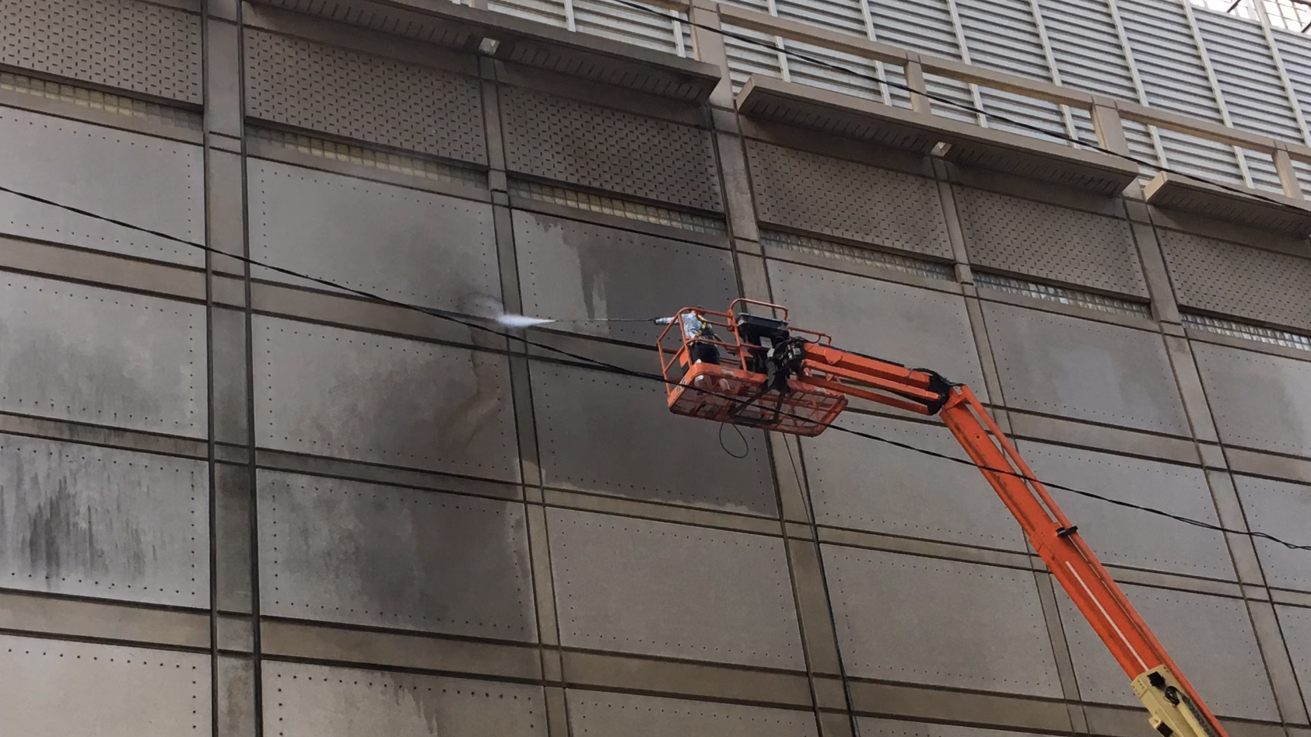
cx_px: 532
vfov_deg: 22.0
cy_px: 583
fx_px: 1877
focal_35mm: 54
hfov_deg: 38.4
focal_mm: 4.15
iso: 25
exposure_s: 1/30
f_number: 2.2
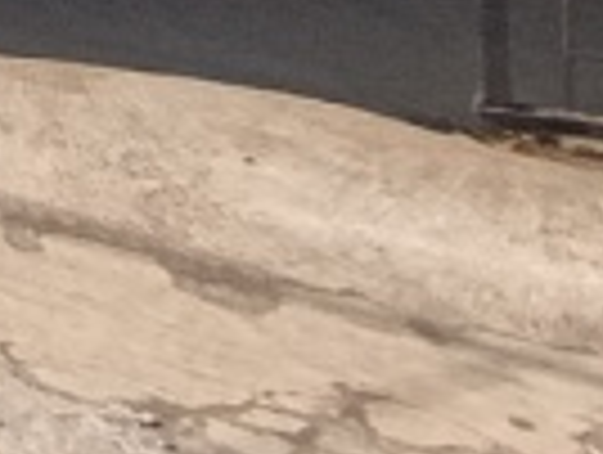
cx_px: -1508
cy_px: -904
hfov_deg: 9.4
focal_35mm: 122
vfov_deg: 9.5
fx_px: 2129
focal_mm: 1.65
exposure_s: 1/1004
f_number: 2.2
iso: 50
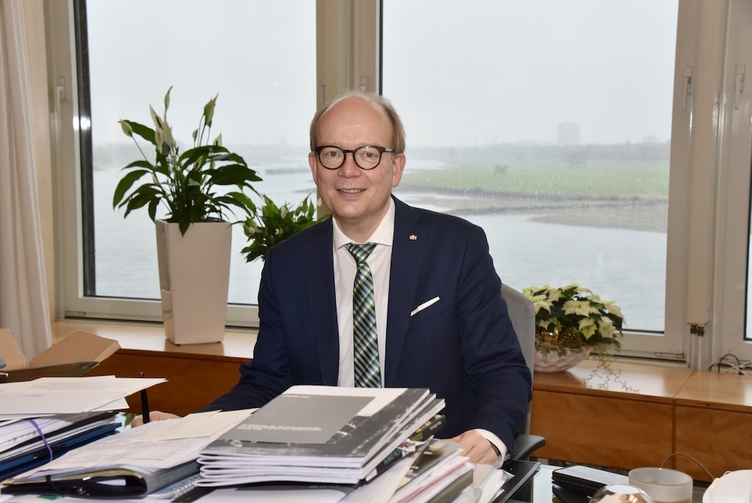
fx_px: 1087
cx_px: 376
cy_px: 252
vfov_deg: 26.0
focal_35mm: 52
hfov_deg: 38.2
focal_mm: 52
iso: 1000
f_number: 8
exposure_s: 1/60
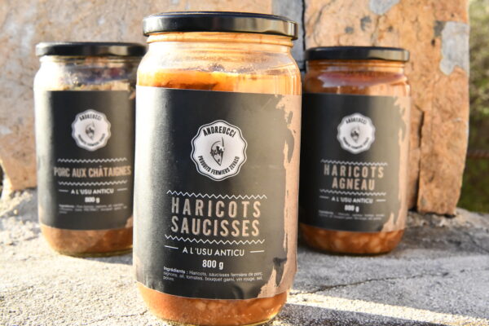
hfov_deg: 38.2
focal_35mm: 52
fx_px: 706
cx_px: 244
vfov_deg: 26.0
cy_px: 163
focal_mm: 52
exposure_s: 1/1250
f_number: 18
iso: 12800
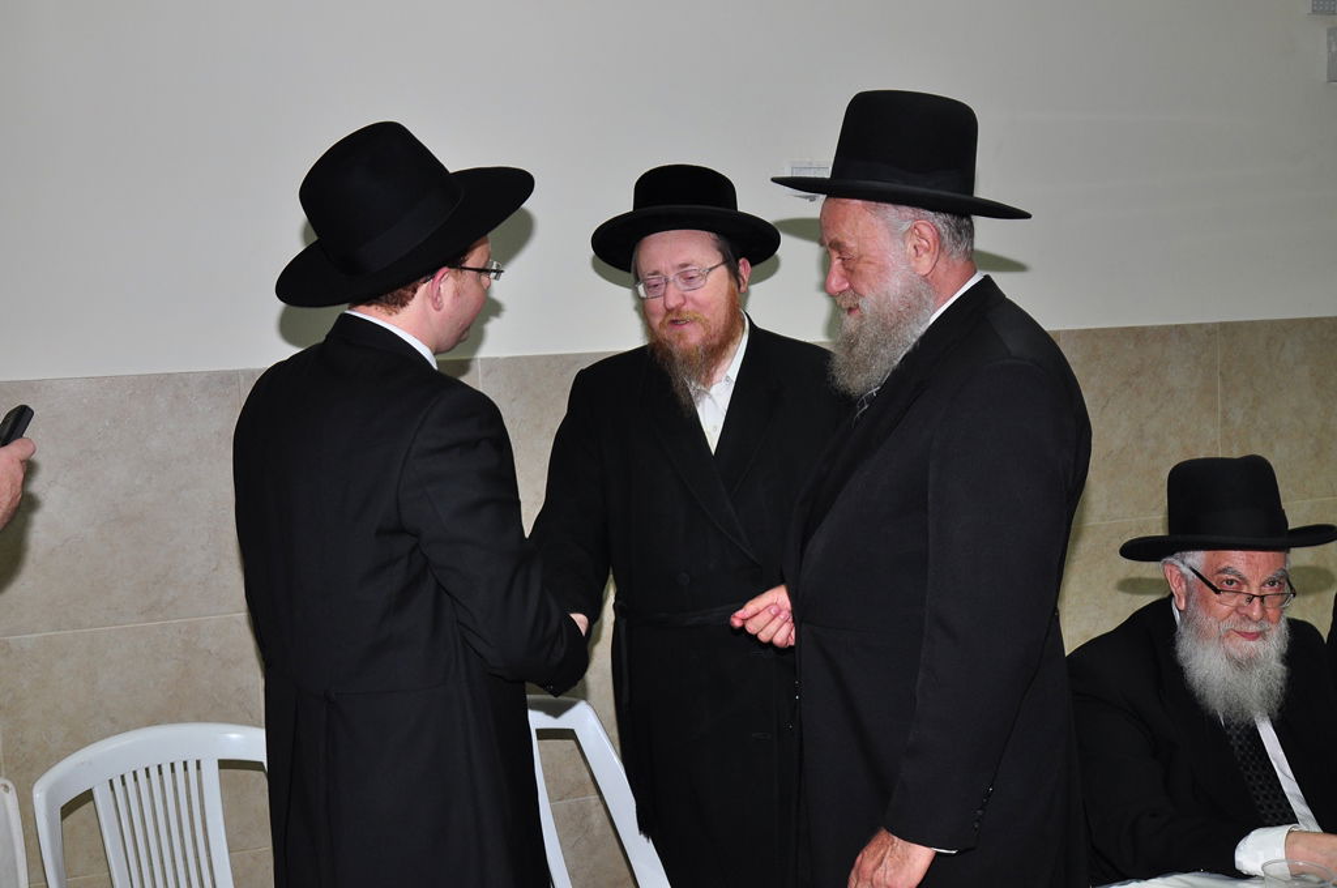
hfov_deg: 49.6
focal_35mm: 39
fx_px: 1447
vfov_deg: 34.1
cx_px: 668
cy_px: 444
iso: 400
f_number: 6.3
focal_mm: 26
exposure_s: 1/60
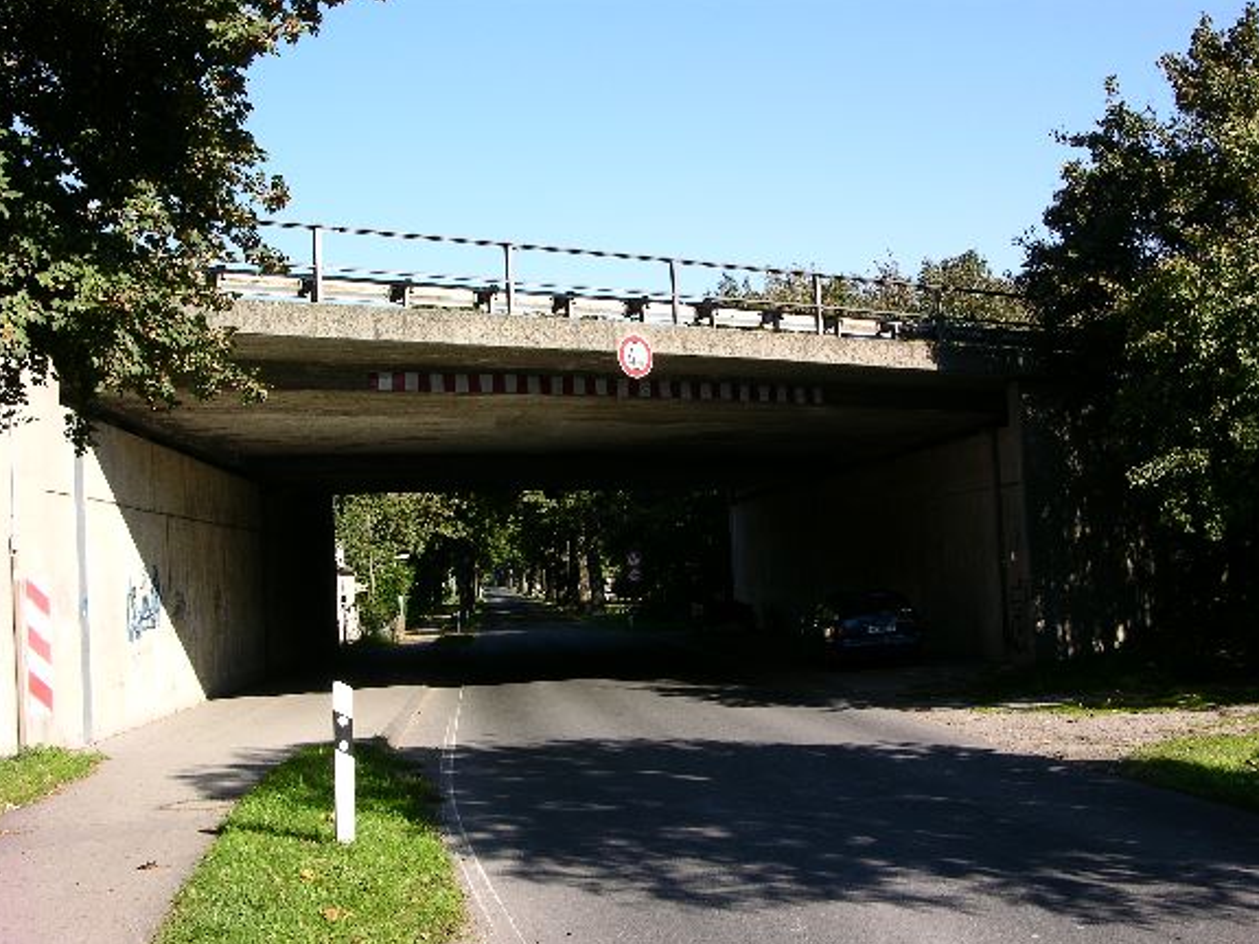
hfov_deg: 40.4
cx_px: 627
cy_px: 471
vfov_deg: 30.9
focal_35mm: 47
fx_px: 1709
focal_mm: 11.6
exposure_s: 1/86.5
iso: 50
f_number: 7.5
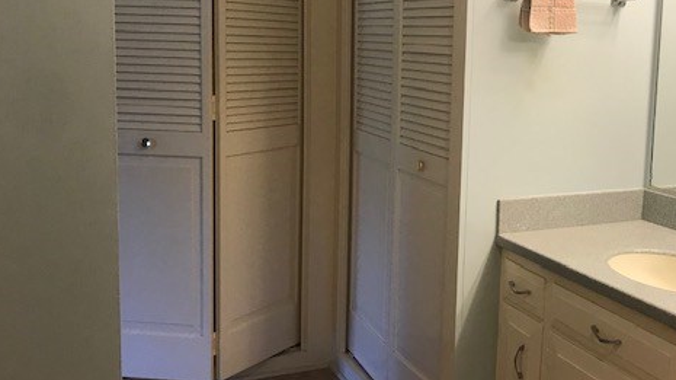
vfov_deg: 28.2
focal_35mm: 42
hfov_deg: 47.5
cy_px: 149
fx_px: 752
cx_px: 458
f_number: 1.8
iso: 25
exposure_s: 1/30
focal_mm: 3.99
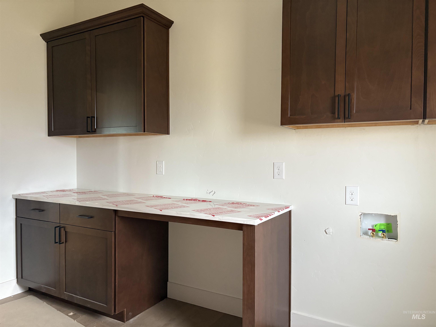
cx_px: 218
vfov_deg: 53.1
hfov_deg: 67.3
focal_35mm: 26
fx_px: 327
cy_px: 164
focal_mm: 5.96
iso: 320
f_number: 1.6
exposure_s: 1/60
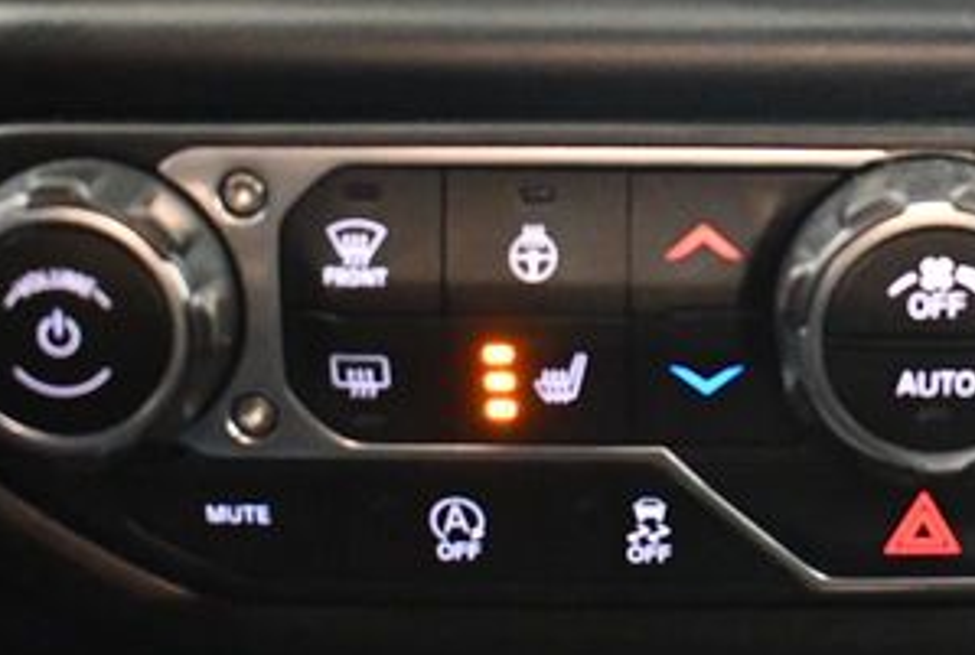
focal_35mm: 77
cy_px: 249
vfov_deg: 17.8
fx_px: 2091
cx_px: 858
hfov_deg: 25.5
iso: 7200
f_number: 3.5
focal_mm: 18
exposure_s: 1/60
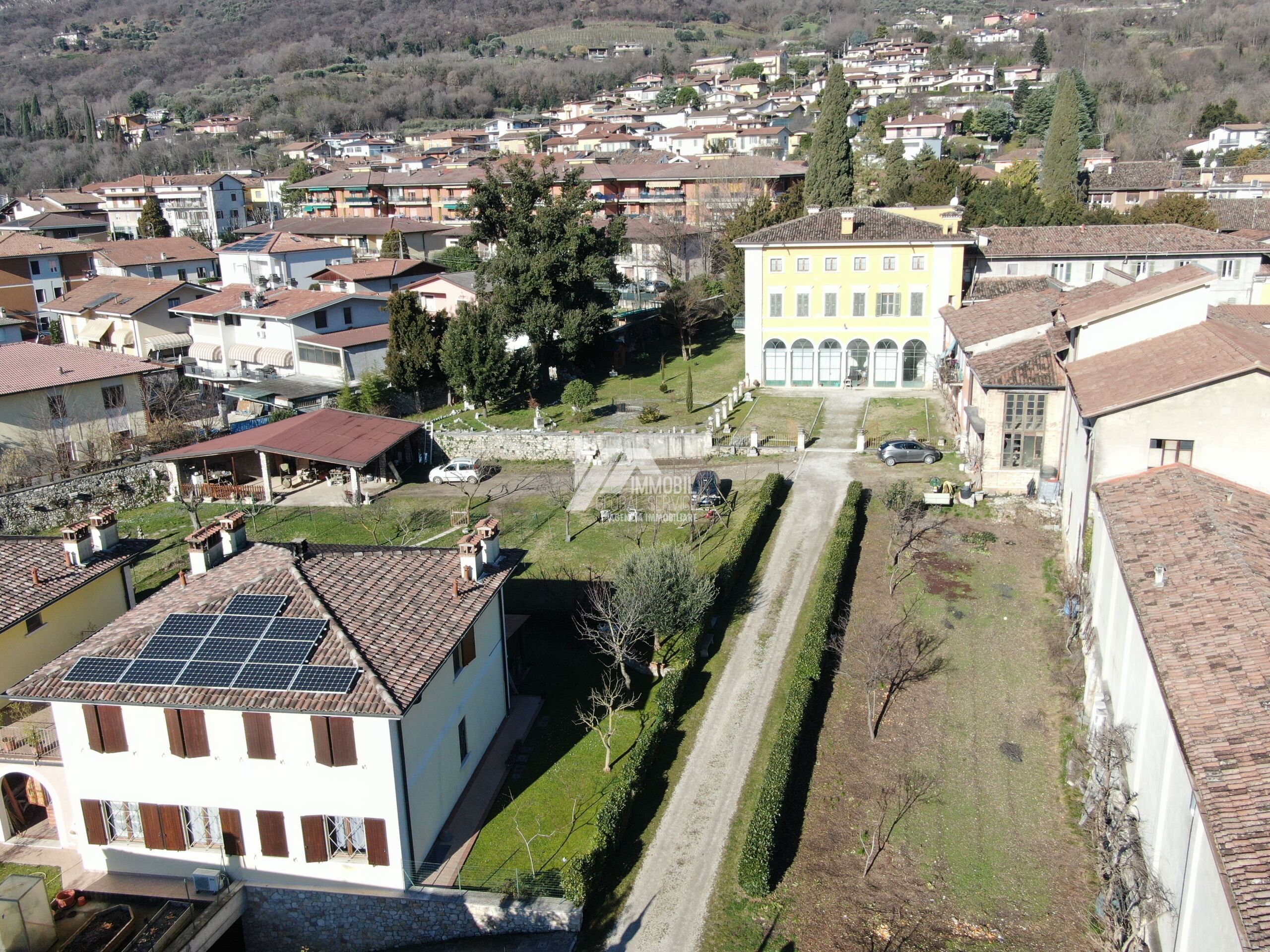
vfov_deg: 48.2
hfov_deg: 61.7
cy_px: 476
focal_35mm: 29
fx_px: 1064
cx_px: 635
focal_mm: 5.11
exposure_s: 1/800
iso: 100
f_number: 3
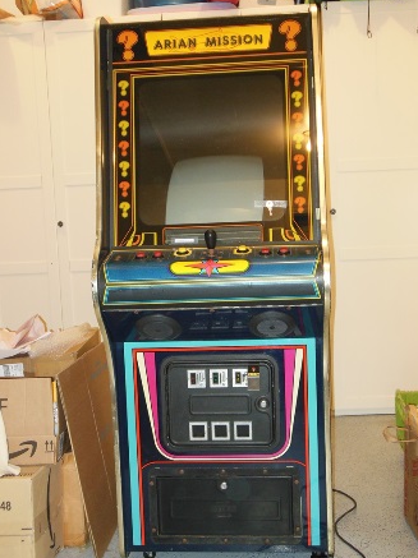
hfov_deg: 36.8
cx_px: 213
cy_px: 280
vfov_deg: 47.9
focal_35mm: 39
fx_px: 629
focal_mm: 6.8
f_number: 3.6
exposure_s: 1/30
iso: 400
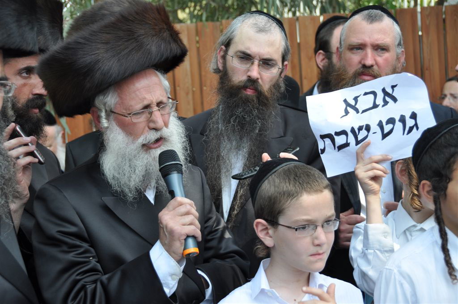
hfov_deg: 27.0
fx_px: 953
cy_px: 152
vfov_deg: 18.1
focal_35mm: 75
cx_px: 229
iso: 200
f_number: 6.3
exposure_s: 1/160
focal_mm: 50
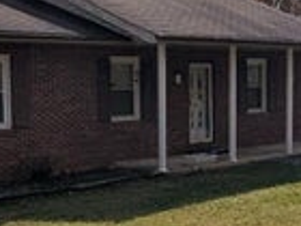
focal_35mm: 73
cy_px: 129
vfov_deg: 20.2
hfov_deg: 26.5
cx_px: 91
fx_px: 635
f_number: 1.7
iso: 53
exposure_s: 1/14706
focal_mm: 2.02
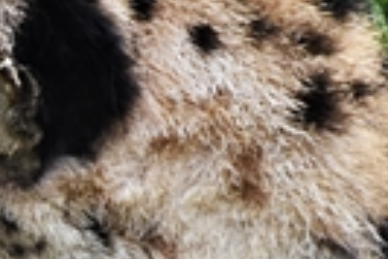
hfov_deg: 2.1
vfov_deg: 1.4
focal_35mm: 982
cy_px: 438
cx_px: -700
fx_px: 10594
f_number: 7.1
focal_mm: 85
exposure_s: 1/200
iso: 400
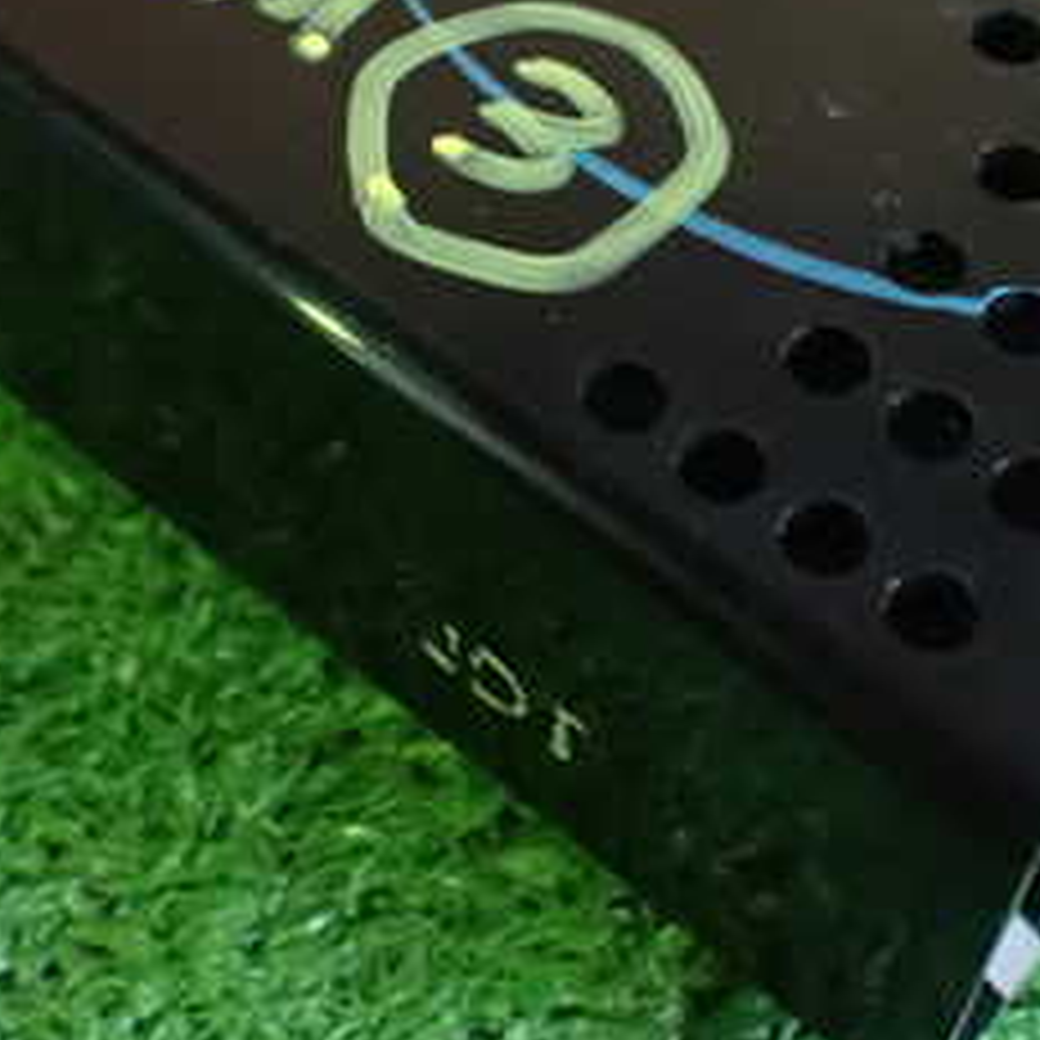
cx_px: 630
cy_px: 338
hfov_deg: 25.0
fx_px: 2345
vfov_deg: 24.9
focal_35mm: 69
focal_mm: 5.4
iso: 1600
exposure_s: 1/30
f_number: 2.3
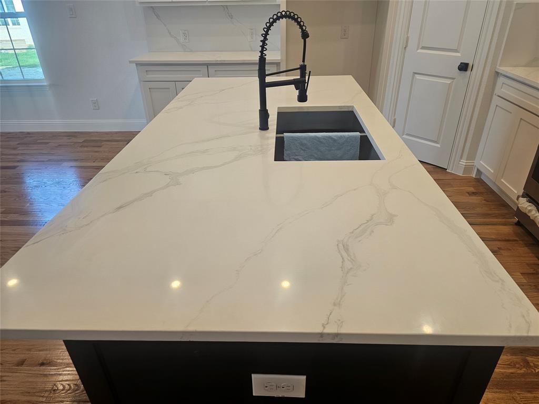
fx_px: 358
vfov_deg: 58.9
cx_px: 270
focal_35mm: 23
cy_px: 202
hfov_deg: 73.9
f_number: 1.7
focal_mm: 6.3
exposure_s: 1/120
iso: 100
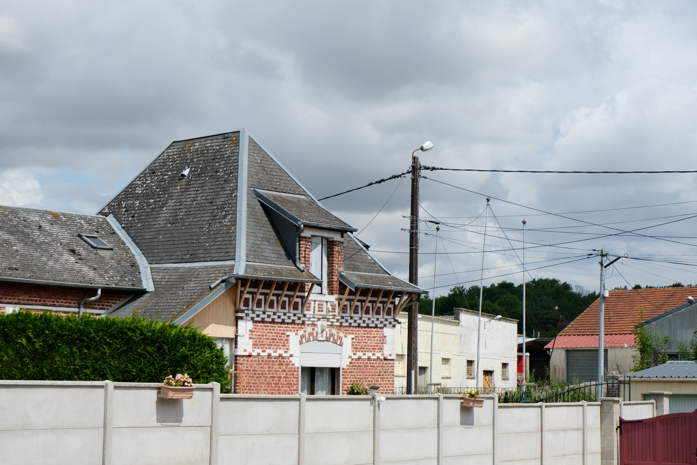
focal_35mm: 68
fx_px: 1316
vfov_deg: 20.0
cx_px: 348
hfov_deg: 29.7
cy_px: 232
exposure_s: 1/1700
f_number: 5.6
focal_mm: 45
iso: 320
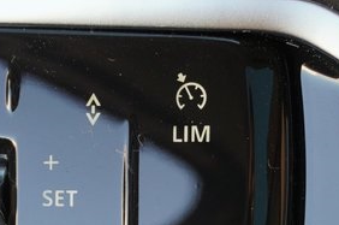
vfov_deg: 8.5
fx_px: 1484
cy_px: 292
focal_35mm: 158
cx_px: 124
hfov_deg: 13.0
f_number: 4.5
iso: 100
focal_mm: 29
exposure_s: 1/50
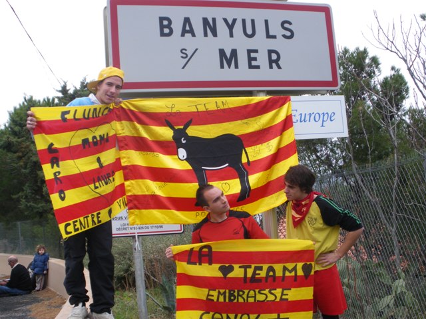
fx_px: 517
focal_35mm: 42
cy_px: 160
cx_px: 213
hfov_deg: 44.8
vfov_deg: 34.3
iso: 64
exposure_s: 1/80
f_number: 4
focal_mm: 7.5
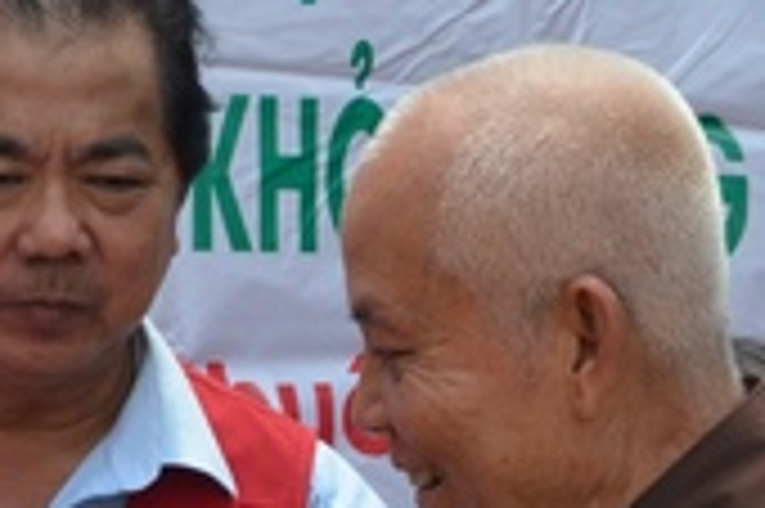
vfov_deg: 6.8
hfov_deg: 10.1
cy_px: 488
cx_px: -58
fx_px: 4265
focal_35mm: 201
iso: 1000
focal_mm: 35
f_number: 11
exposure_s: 1/500
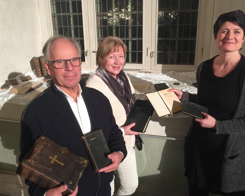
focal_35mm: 33
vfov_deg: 44.5
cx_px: 128
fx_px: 239
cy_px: 101
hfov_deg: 54.2
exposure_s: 1/10
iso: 100
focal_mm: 4.15
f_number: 2.2
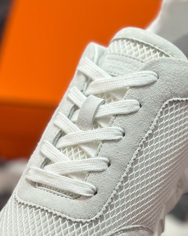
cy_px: 165
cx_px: 114
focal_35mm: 94
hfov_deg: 16.4
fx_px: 654
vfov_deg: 20.3
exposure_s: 1/1395
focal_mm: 6.86
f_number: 1.78
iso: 80
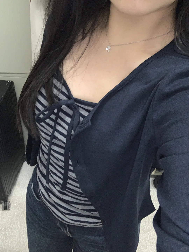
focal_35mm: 32
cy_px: 126
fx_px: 233
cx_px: 94
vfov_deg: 56.8
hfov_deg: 44.2
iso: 200
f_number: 2.2
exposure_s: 1/20
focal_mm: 2.87
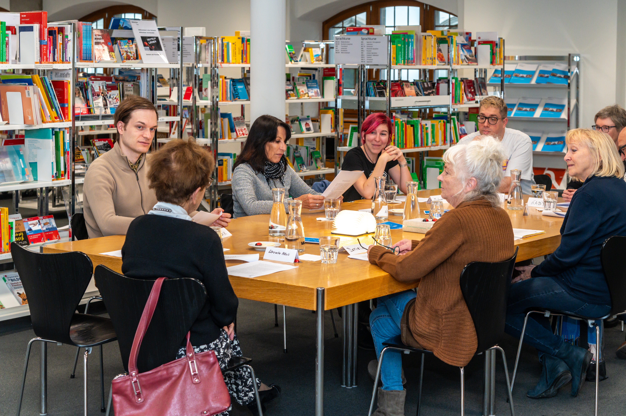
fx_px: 1129
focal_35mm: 65
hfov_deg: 31.0
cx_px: 313
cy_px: 208
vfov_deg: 20.9
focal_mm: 65
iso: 2500
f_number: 5.6
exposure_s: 1/200
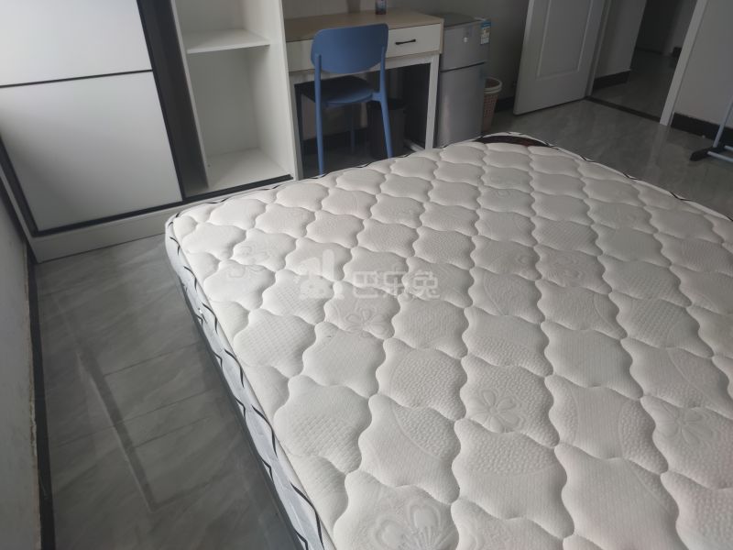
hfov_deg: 71.6
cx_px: 366
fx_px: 508
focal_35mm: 24
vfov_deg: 56.8
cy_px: 275
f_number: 1.69
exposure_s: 1/100
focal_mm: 6.72
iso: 56
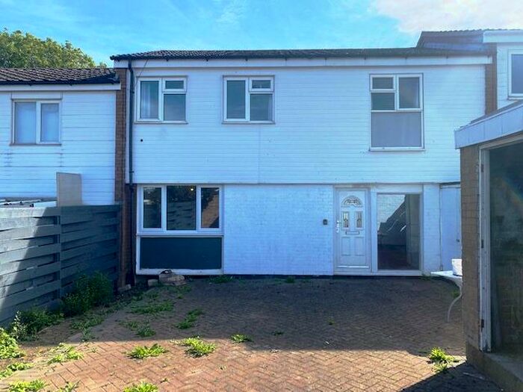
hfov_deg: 67.3
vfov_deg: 53.1
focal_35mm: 26
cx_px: 262
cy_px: 196
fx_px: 393
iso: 32
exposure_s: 1/1608
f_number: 1.8
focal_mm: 4.25
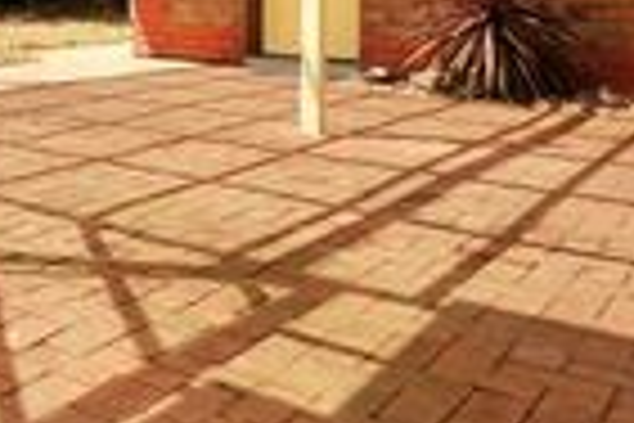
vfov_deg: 24.8
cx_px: -162
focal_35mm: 50
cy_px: -61
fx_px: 880
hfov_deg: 31.7
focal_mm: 10
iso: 250
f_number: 9.5
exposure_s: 1/200
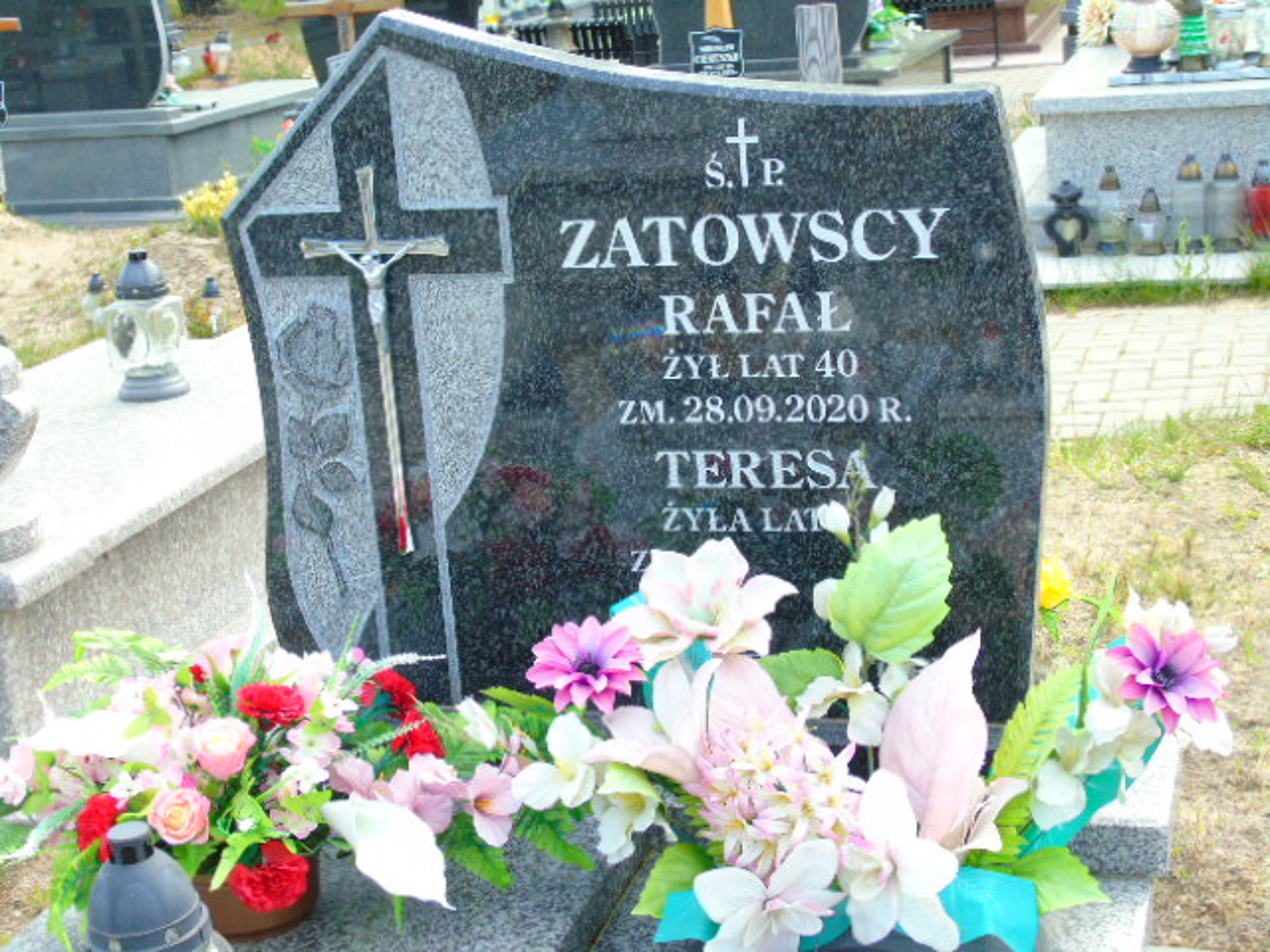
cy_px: 476
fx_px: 2275
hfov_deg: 31.2
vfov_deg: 23.7
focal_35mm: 62
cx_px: 635
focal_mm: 11
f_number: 4.5
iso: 80
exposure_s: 1/100
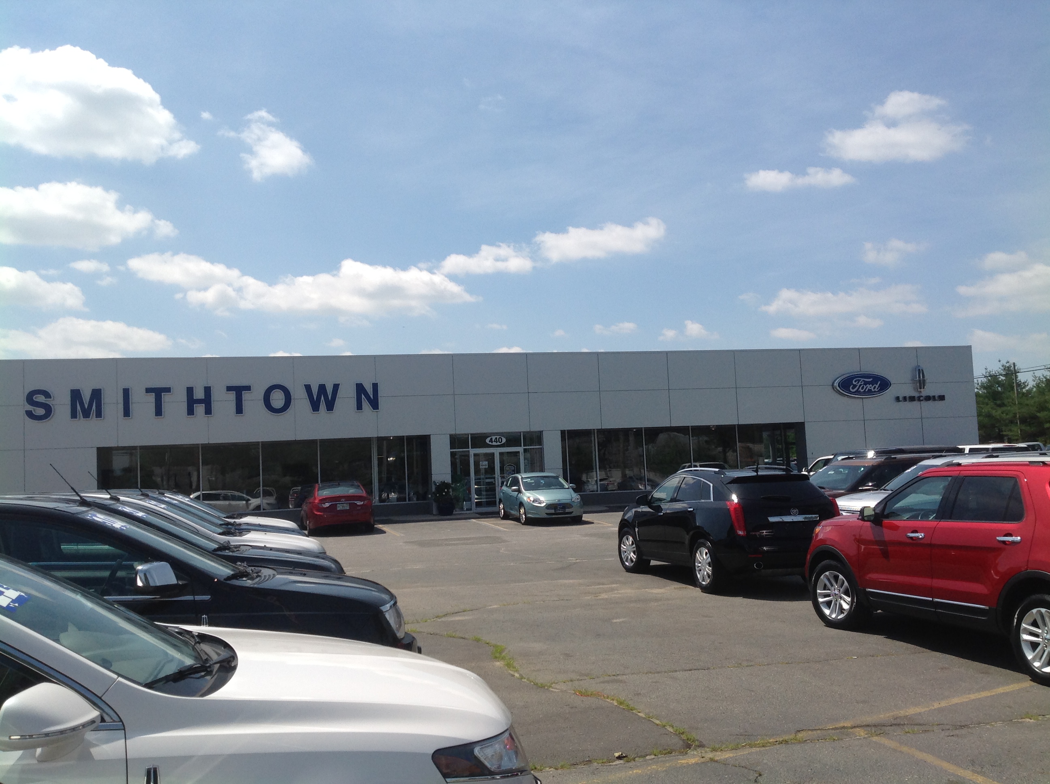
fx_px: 1060
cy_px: 392
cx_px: 525
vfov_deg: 40.6
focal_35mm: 35
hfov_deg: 52.7
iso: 50
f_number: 2.4
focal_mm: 4.28
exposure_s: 1/3030
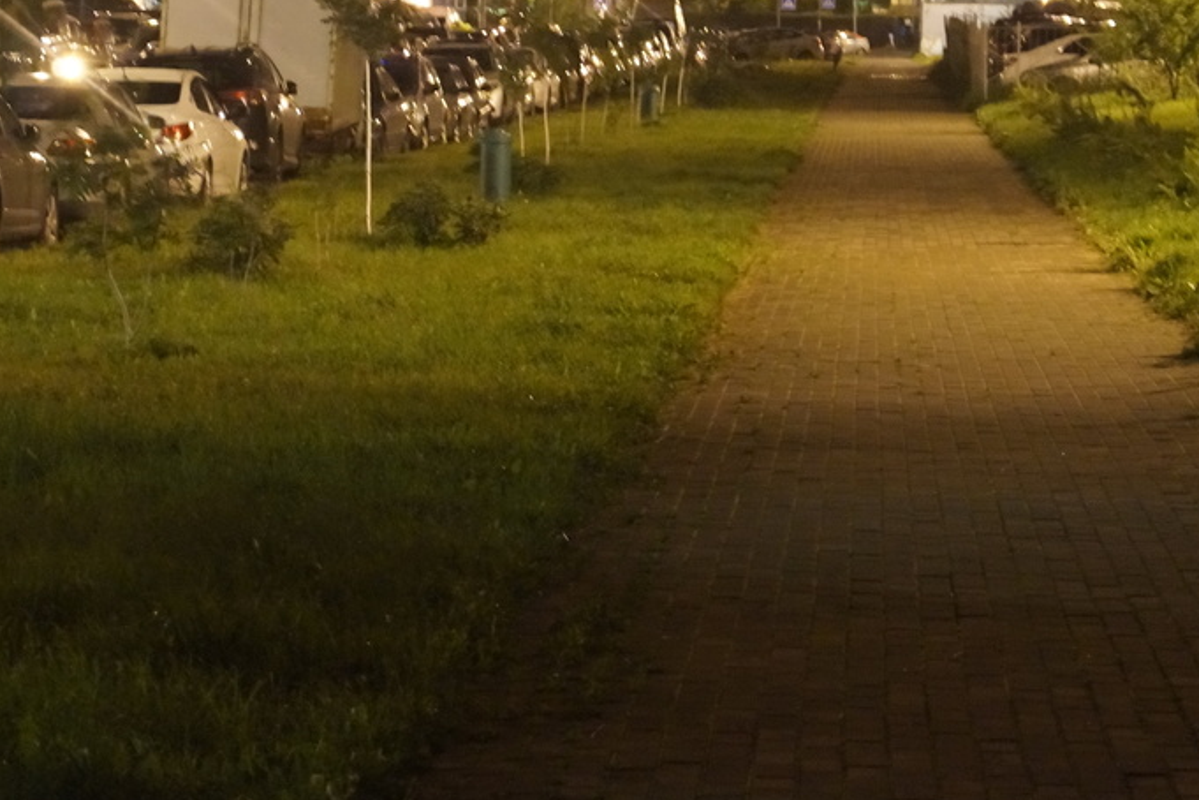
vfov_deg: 9.0
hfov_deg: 13.6
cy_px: 9
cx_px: 556
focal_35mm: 151
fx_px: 5030
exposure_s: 1/15
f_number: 5.6
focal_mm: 49
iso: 6400
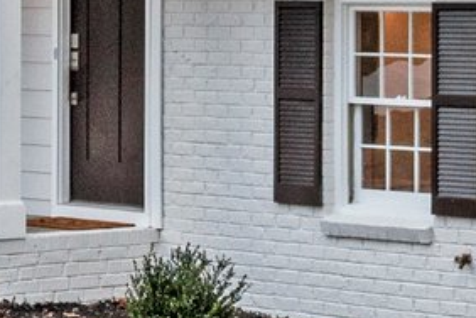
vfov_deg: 6.7
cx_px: 613
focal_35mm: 203
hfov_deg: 9.9
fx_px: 2684
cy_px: -105
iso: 100
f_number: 5
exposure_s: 1/200
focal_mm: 10.26
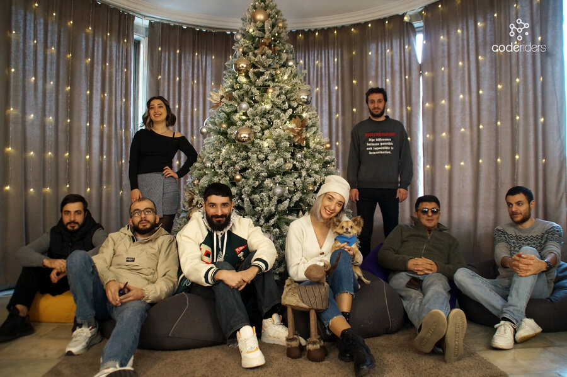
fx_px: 425
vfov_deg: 47.8
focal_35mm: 27
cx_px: 284
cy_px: 188
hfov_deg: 67.4
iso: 800
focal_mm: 18
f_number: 4
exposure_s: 1/60
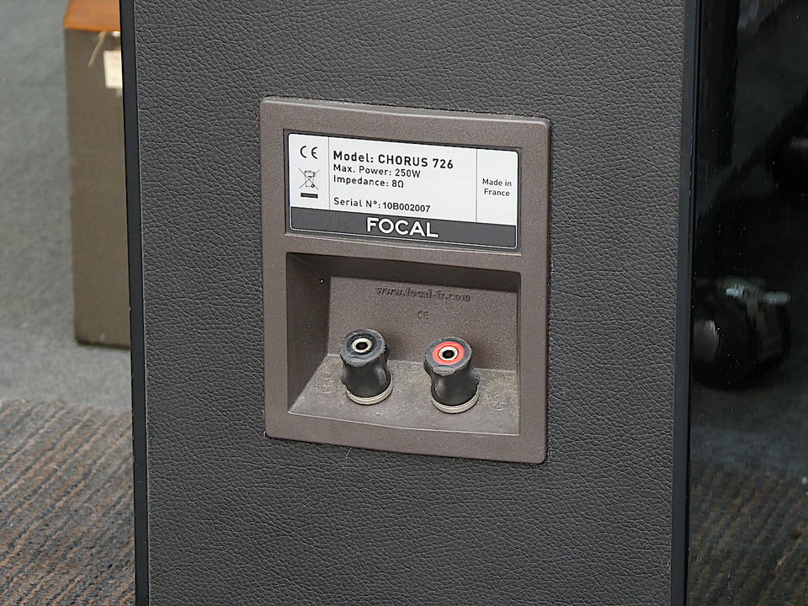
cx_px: 404
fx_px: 3525
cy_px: 303
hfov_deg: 13.1
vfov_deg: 9.8
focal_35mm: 151
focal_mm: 27.1
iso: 200
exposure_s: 1/3.2
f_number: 5.4
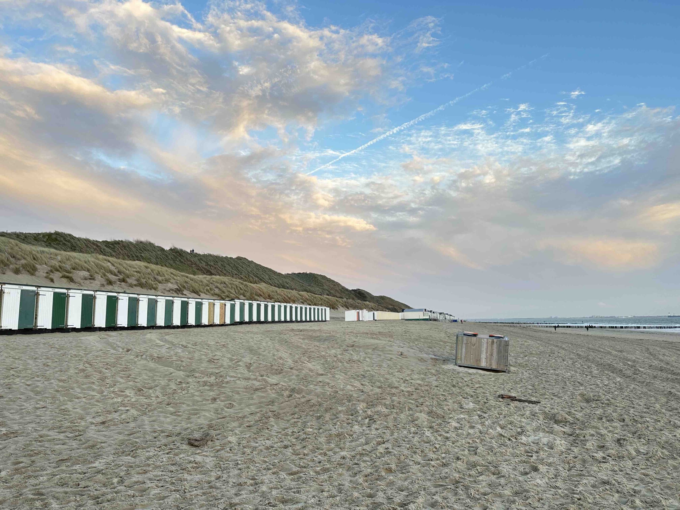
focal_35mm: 24
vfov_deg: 56.8
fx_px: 471
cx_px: 340
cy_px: 255
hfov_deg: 71.6
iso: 80
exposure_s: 1/202
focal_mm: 6.86
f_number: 1.78
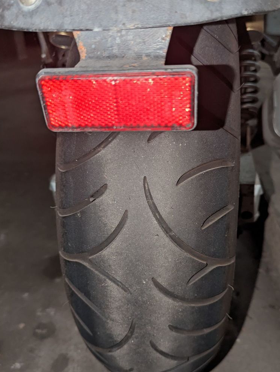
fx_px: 334
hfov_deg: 45.5
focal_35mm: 31
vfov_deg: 58.1
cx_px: 148
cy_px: 210
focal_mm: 6.81
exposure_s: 1/36.6
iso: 164
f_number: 1.85
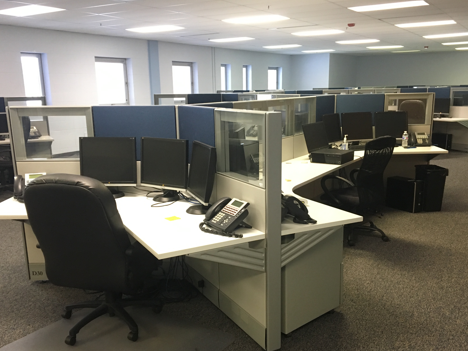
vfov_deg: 40.6
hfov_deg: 52.6
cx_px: 244
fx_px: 473
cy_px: 202
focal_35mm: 35
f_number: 2.2
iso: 160
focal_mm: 4.15
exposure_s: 1/30
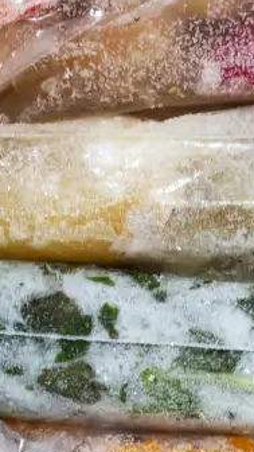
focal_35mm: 299
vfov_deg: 7.2
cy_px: 311
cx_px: 398
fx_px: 3580
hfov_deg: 4.0
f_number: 5.6
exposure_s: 1/2.5
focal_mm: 50
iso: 100
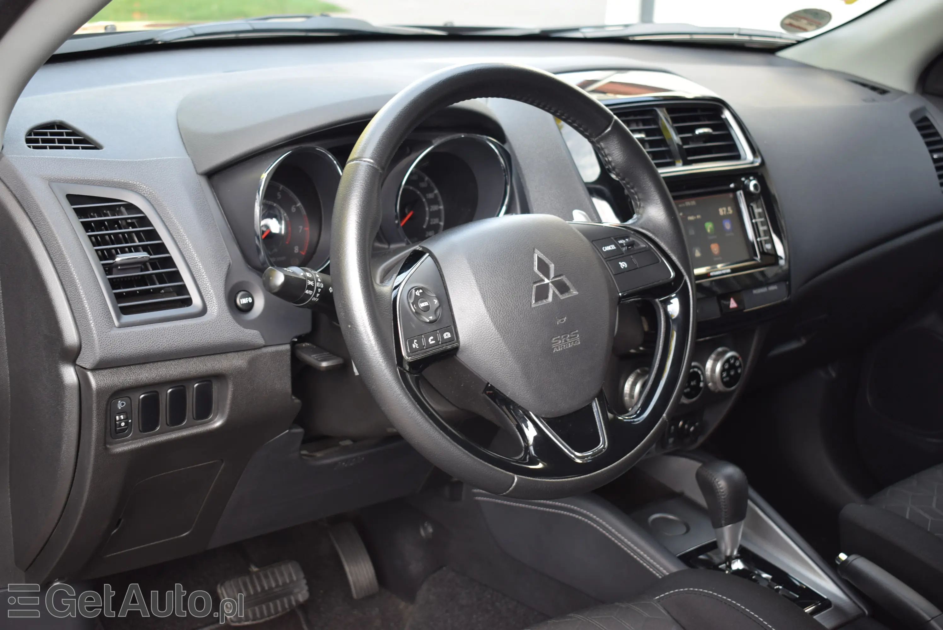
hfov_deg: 42.3
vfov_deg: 29.0
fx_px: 1219
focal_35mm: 46
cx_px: 472
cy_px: 315
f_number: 4.5
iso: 400
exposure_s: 1/80
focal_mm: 31
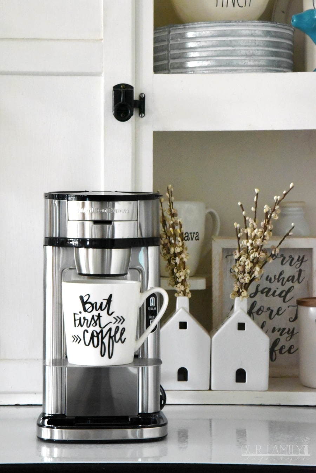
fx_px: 1131
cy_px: 236
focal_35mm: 86
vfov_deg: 23.6
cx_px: 158
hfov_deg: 15.9
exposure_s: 1/15
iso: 12800
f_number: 20
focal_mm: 86
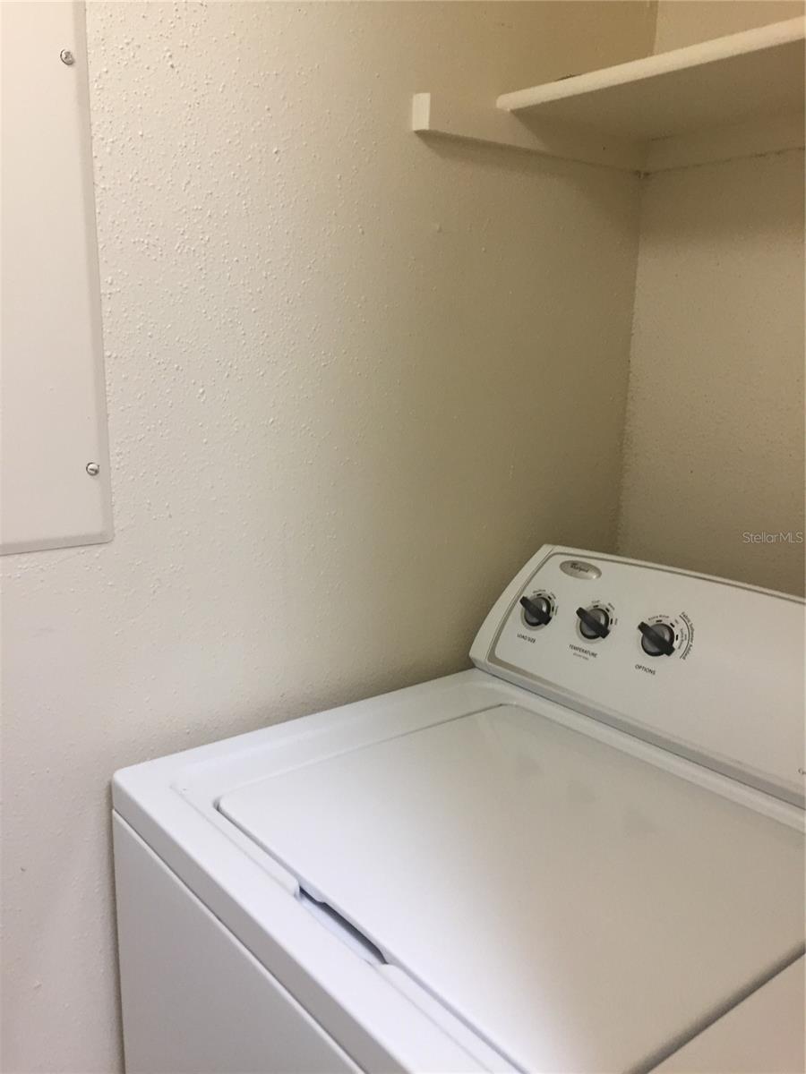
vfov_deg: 61.7
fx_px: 900
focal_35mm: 29
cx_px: 403
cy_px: 537
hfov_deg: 48.2
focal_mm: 4.15
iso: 100
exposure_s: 1/30
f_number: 2.2
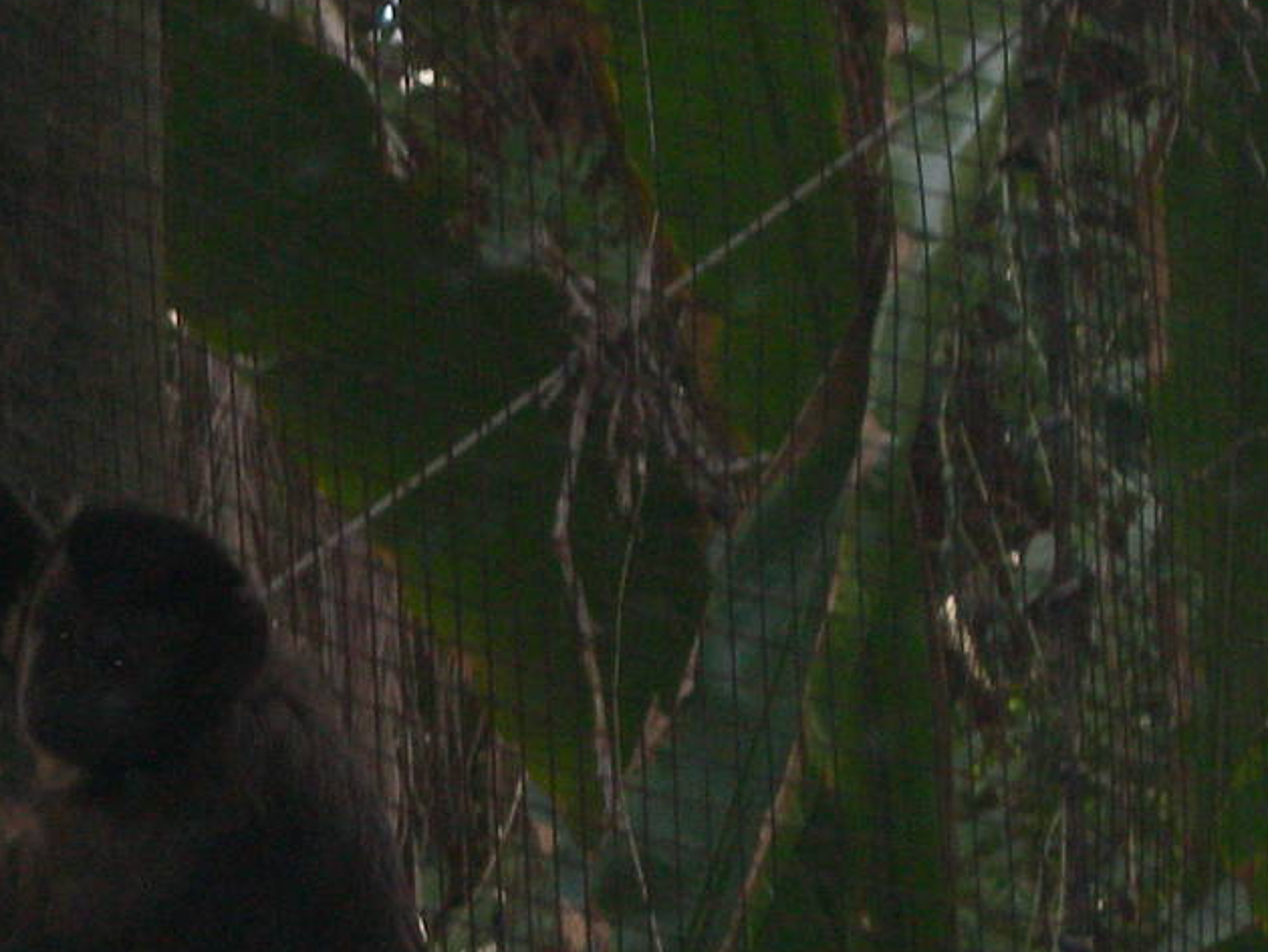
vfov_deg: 5.1
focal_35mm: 290
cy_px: 958
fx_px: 10625
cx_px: 254
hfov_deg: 6.8
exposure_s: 1/60.1
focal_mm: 23.4
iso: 200
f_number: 4.9
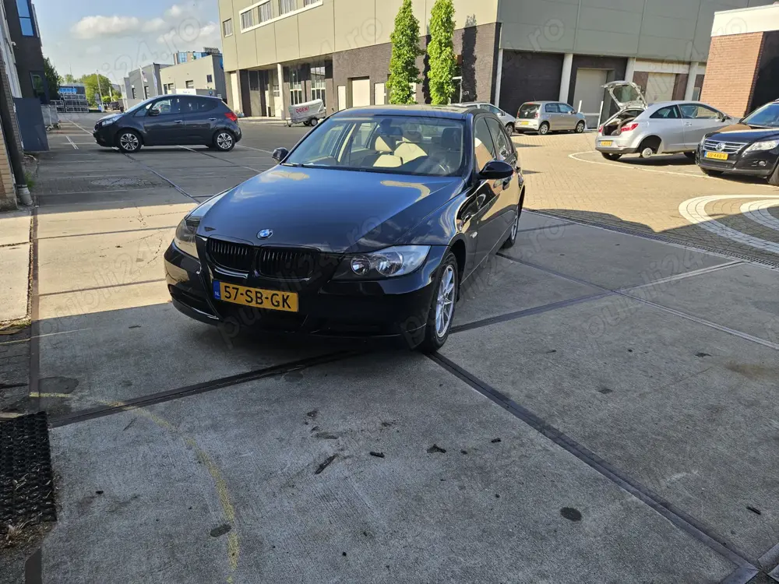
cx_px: 390
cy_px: 292
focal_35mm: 23
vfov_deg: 58.9
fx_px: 518
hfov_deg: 73.9
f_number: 1.8
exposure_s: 1/488
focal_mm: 5.4
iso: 25
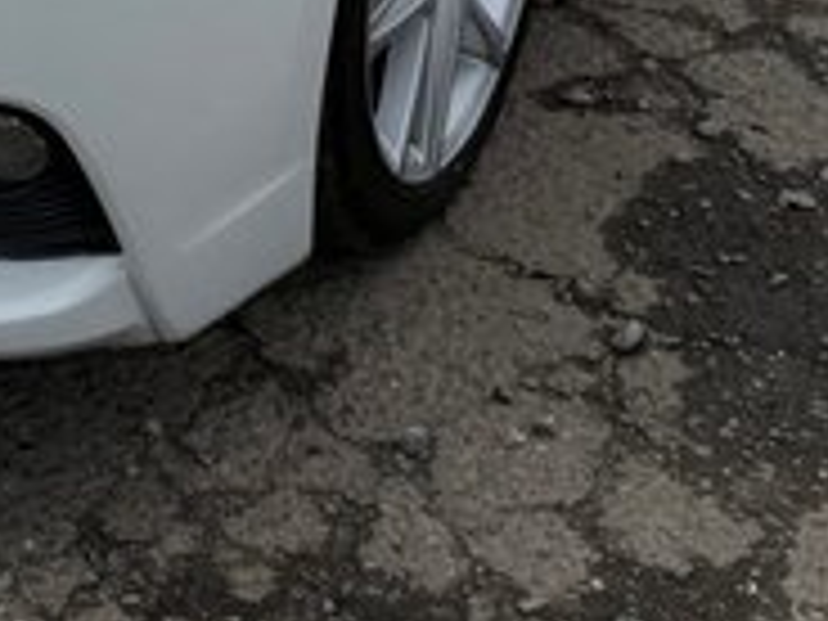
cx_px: -135
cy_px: -378
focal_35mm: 94
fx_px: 2248
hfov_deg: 19.7
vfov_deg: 14.4
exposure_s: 1/9091
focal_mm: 6.76
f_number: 1.78
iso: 80
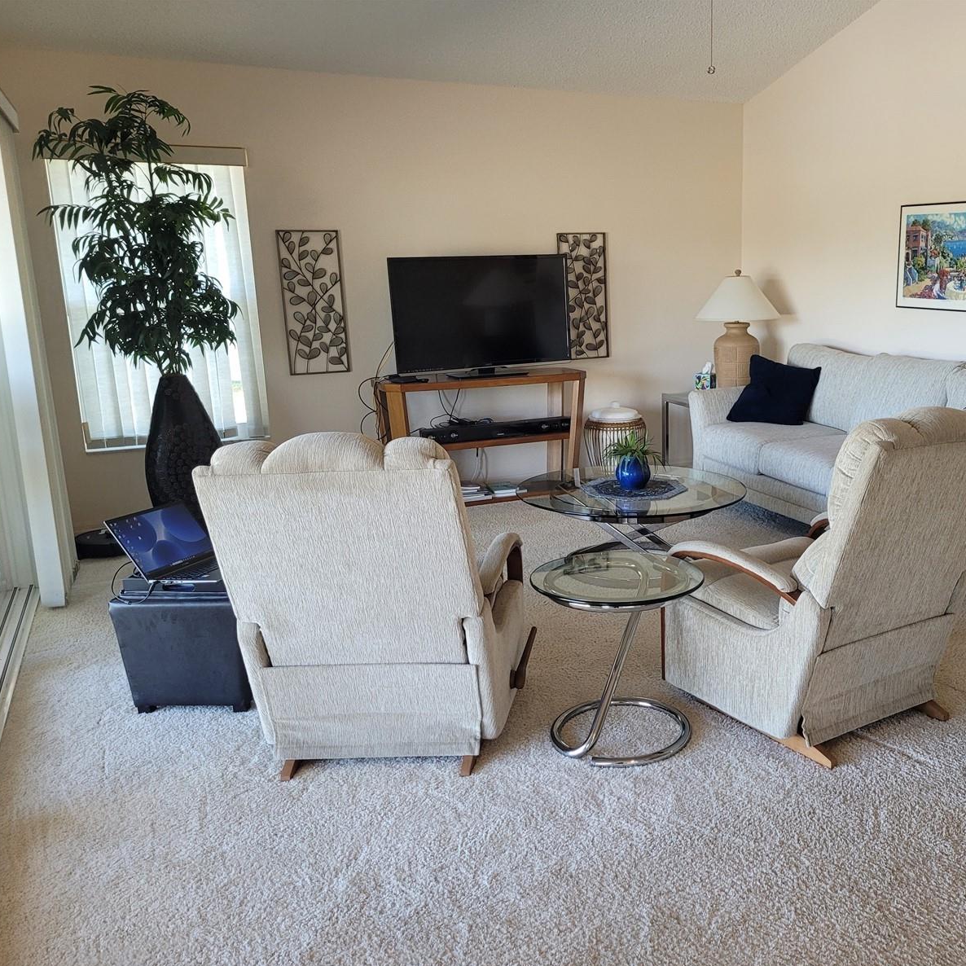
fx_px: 979
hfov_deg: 51.9
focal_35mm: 31
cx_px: 614
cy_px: 488
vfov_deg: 52.5
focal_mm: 5.4
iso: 200
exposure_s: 1/120
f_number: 1.8
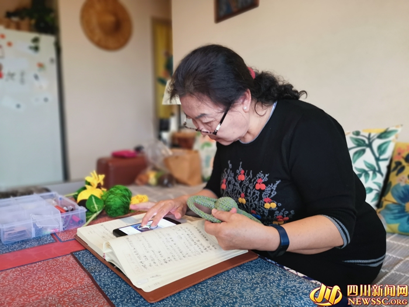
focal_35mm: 27
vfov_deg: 51.4
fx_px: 319
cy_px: 154
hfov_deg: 65.3
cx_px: 204
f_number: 1.8
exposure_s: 1/50
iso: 400
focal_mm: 5.58
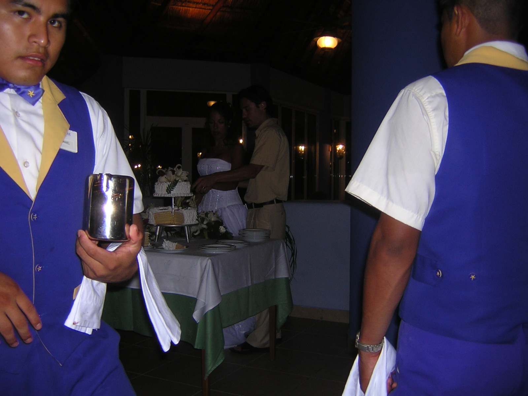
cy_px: 198
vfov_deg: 39.7
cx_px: 264
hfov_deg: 51.4
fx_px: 549
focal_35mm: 36
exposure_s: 1/60.1
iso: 100
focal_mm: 4.7
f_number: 2.6
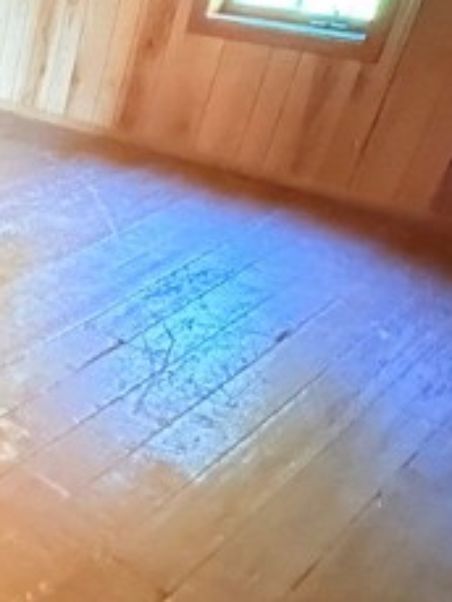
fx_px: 818
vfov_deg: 40.4
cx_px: -281
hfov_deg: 22.9
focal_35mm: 47
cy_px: 297
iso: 1250
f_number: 2.2
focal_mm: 2.22
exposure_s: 1/30
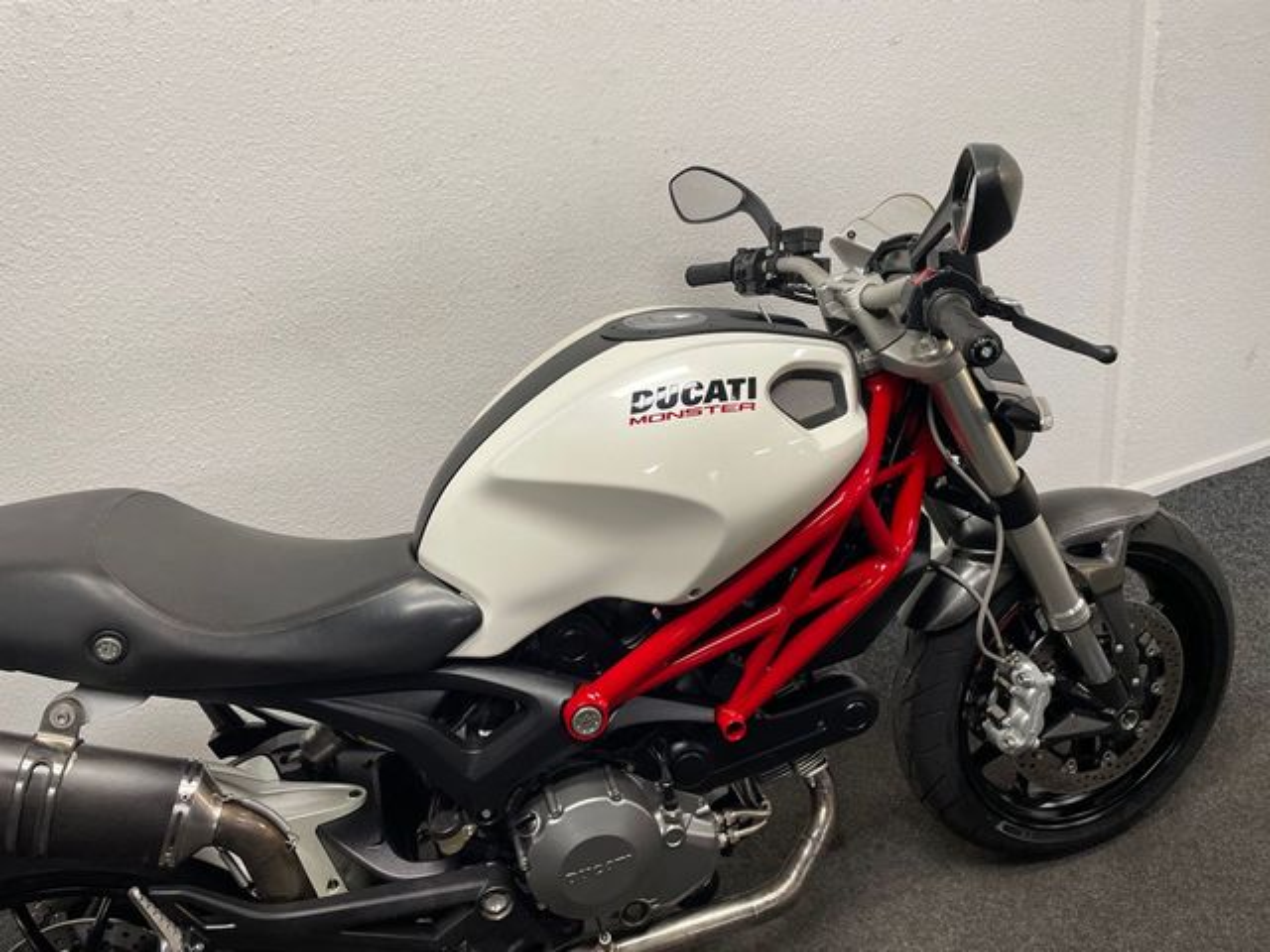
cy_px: 476
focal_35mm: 26
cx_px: 635
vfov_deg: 53.1
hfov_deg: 67.3
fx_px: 954
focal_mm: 4.2
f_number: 1.6
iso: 125
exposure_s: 1/100
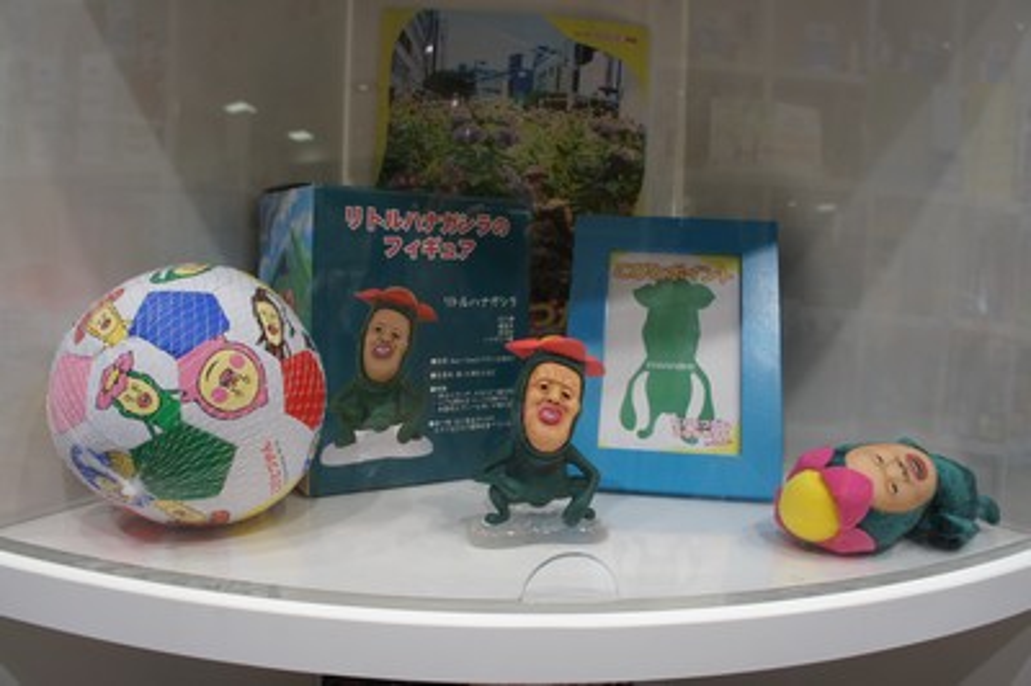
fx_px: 773
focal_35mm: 27
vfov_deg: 47.9
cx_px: 516
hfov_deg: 67.4
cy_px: 343
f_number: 5.6
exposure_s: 1/60
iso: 200
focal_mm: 18
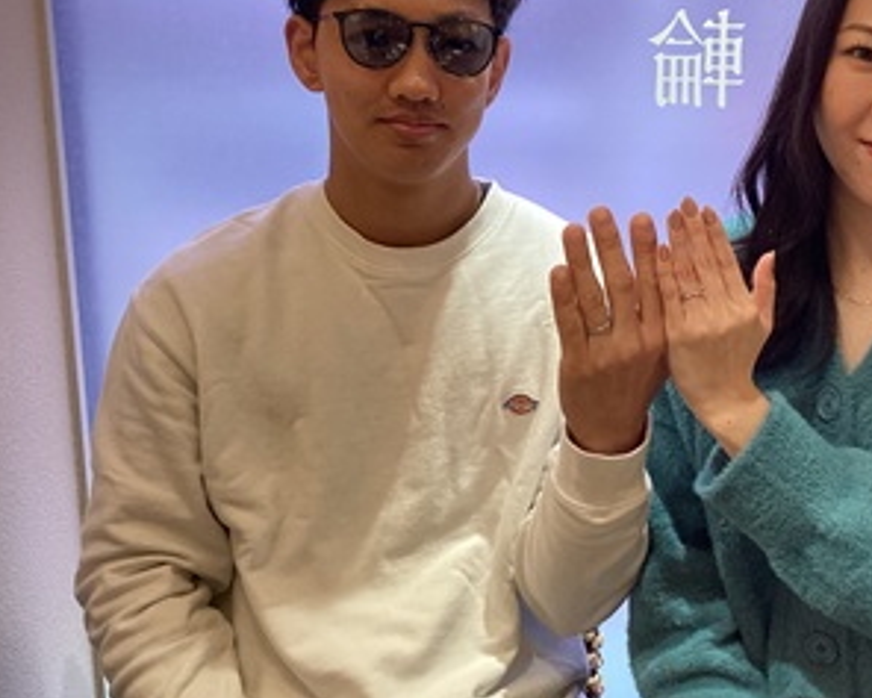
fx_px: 1188
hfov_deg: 39.4
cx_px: 636
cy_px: 305
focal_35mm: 46
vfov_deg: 32.7
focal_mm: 3.3
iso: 64
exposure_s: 1/120
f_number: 2.4
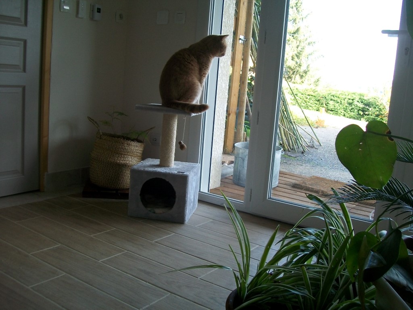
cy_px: 155
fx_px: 430
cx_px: 206
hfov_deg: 51.4
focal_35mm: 36
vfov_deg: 39.7
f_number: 2.7
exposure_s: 1/60
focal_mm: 6
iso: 80
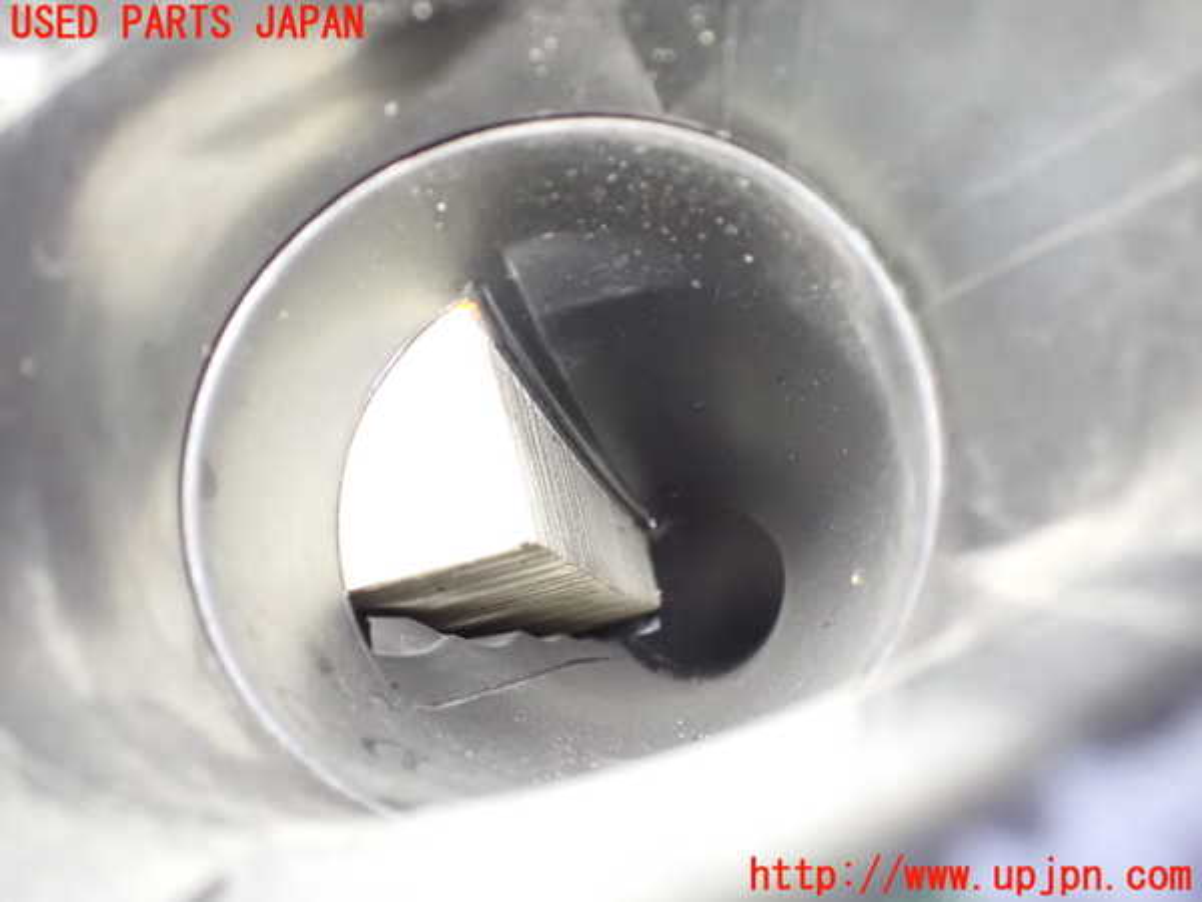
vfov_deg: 46.8
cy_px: 451
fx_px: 1042
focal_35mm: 30
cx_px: 601
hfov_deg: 60.0
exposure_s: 1/30
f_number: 2.3
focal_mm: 5.4
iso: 1600
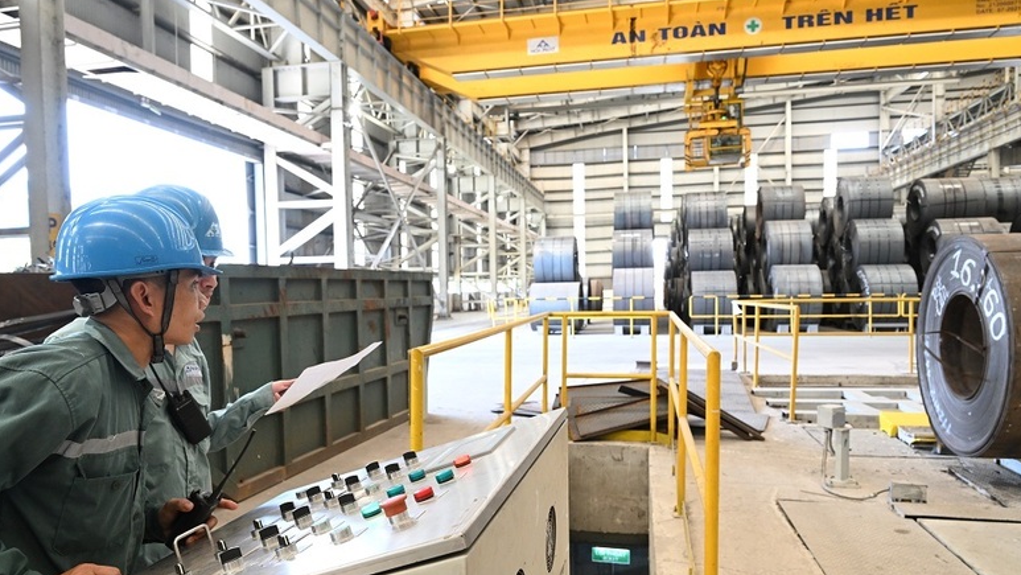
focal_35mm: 26
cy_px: 318
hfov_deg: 71.9
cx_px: 502
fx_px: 704
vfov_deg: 44.3
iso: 3200
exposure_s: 1/100
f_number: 6.3
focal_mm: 24
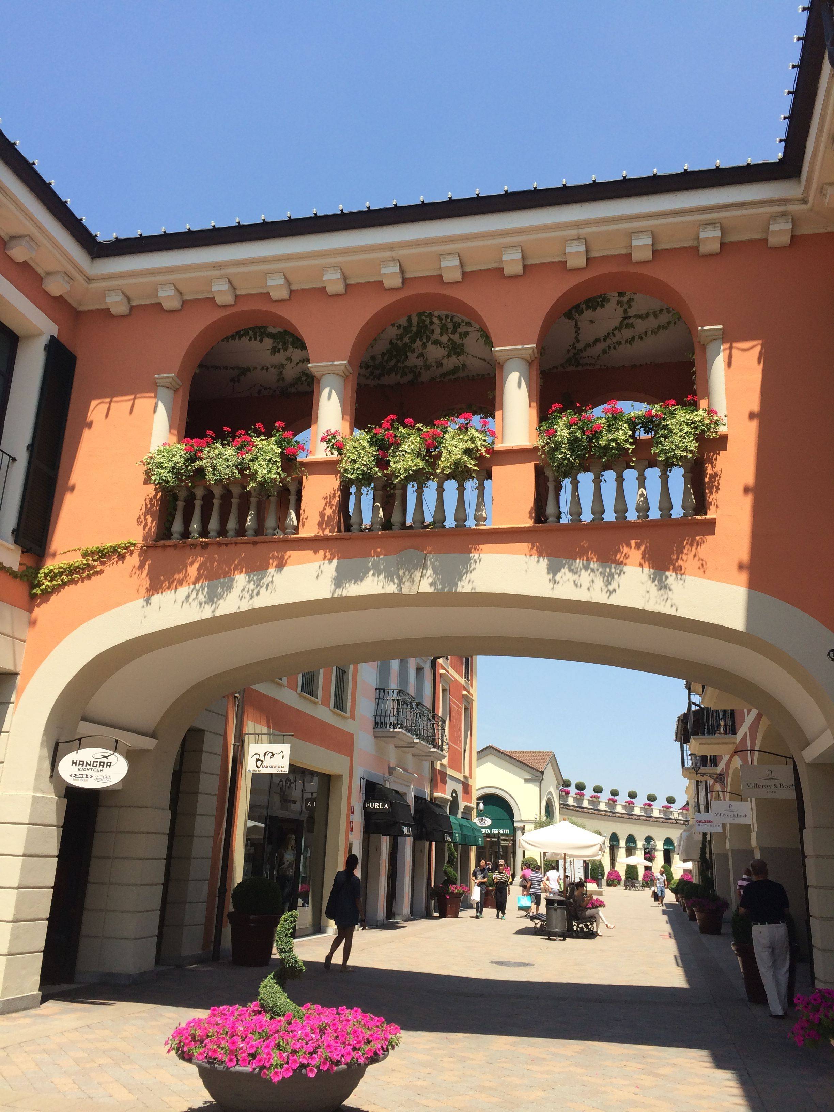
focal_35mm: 30
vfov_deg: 60.0
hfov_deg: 46.8
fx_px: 964
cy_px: 556
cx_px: 417
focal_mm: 4.12
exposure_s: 1/1368
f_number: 2.2
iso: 32
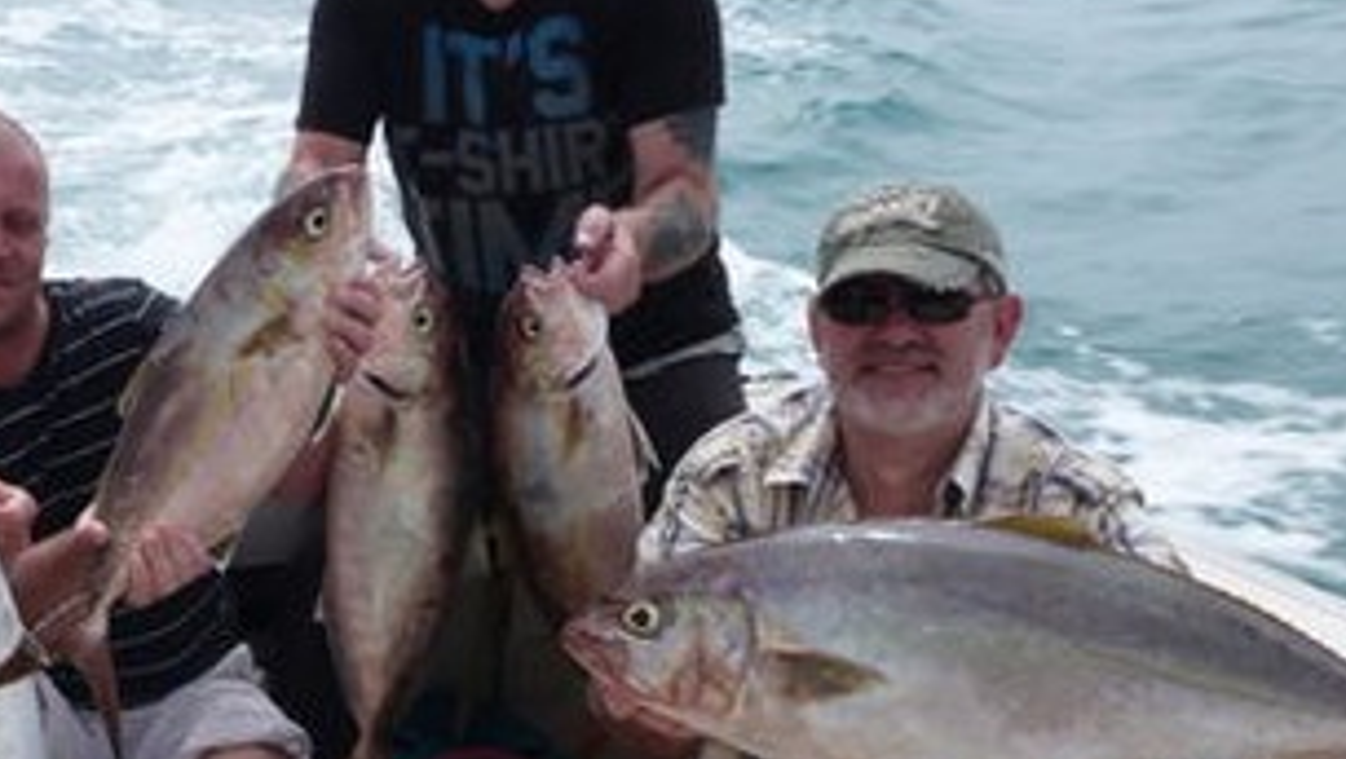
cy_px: 631
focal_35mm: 63
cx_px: 229
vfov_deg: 18.9
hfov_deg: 32.2
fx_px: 2250
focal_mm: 4.9
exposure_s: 1/160
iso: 100
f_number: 10
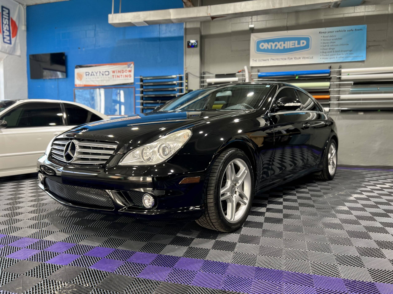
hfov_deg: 67.3
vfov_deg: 53.1
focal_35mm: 26
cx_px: 196
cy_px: 147
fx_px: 295
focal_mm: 5.7
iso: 80
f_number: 1.5
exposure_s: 1/120
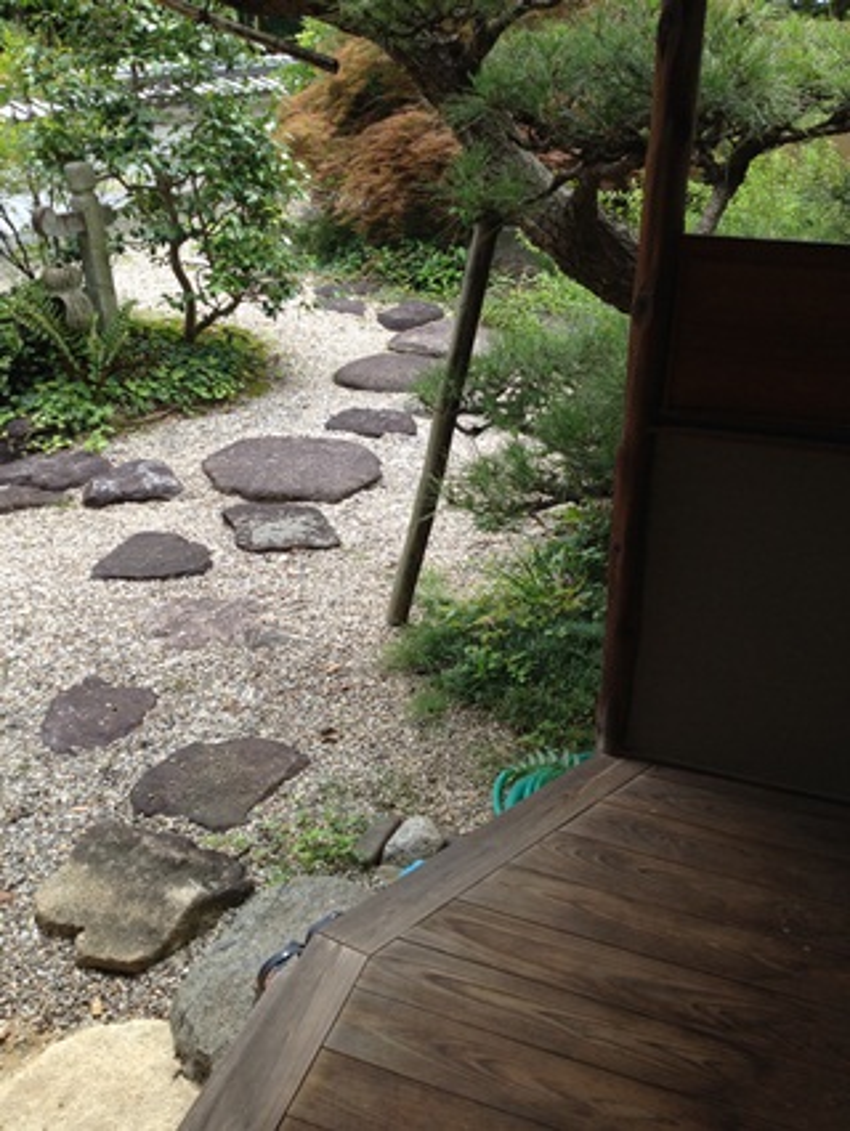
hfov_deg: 40.7
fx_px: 1145
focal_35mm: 35
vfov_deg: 52.6
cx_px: 425
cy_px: 566
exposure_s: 1/386
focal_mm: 4.28
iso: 64
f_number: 2.4
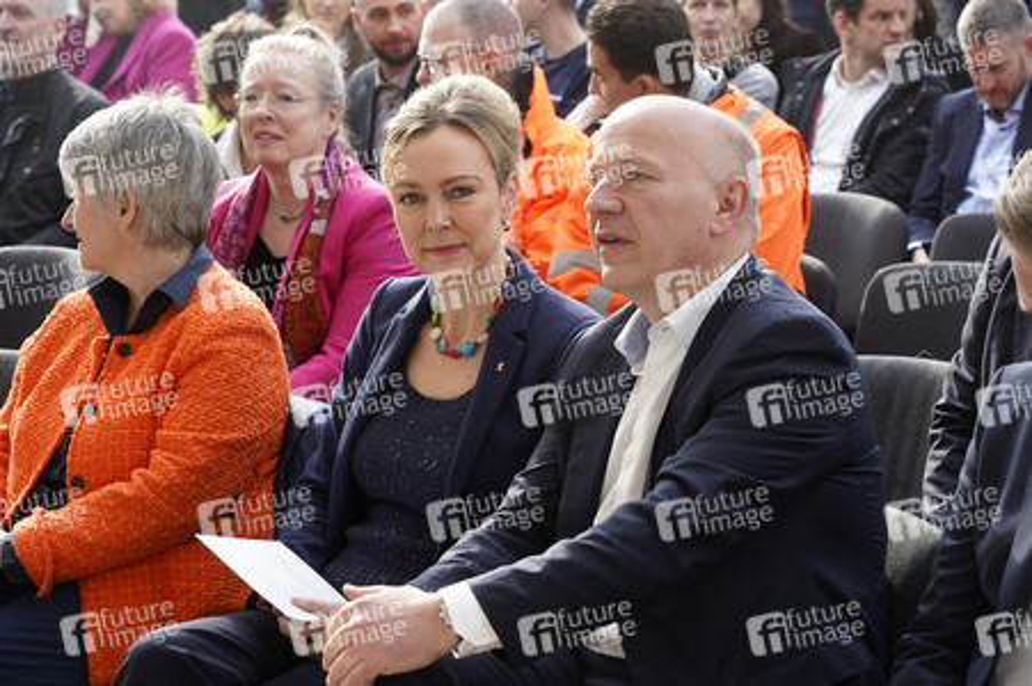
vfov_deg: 13.4
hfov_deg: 20.0
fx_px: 2922
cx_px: 516
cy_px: 343
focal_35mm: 102
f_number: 8
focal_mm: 102
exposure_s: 1/160
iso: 640
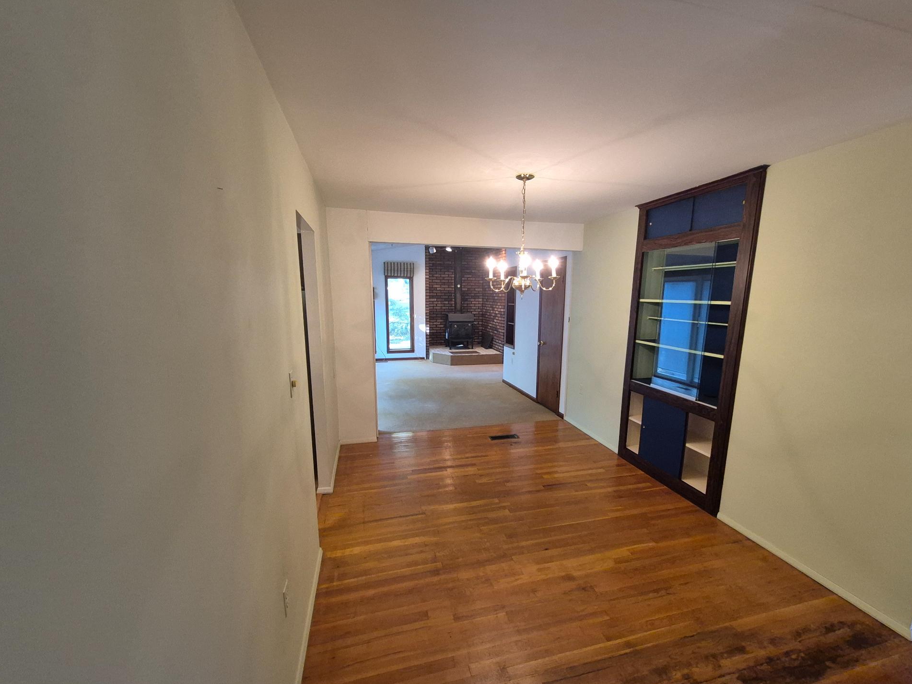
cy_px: 359
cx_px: 472
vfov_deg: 85.6
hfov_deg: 102.0
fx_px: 369
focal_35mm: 14
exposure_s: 1/60
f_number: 2.2
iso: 400
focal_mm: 1.74
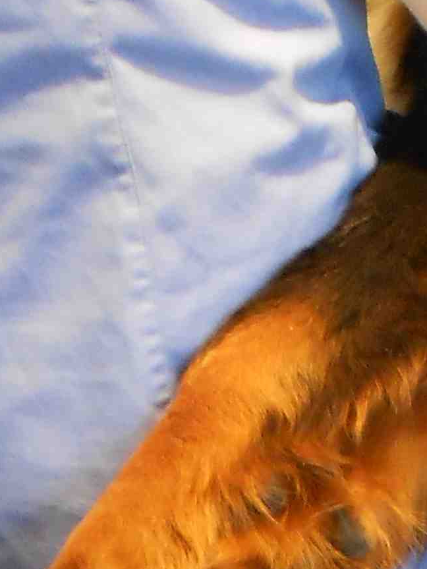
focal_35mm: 130
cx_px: 600
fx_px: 2138
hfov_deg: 11.0
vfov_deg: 14.2
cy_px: 848
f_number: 3.2
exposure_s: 1/30
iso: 200
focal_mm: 4.6
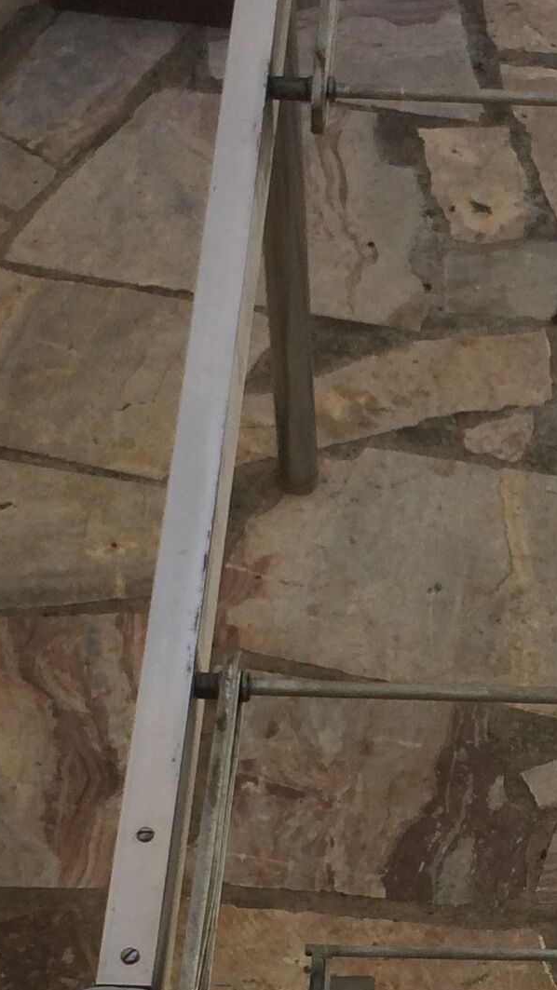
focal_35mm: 97
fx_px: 2547
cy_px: 818
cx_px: 635
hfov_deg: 12.2
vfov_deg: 21.7
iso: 32
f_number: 2.2
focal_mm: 4.15
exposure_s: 1/912
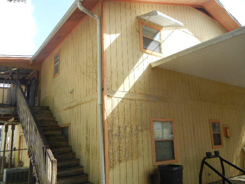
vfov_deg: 46.8
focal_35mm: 30
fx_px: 212
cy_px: 92
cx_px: 122
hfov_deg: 60.0
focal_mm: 5.4
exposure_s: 1/387
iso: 160
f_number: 3.5
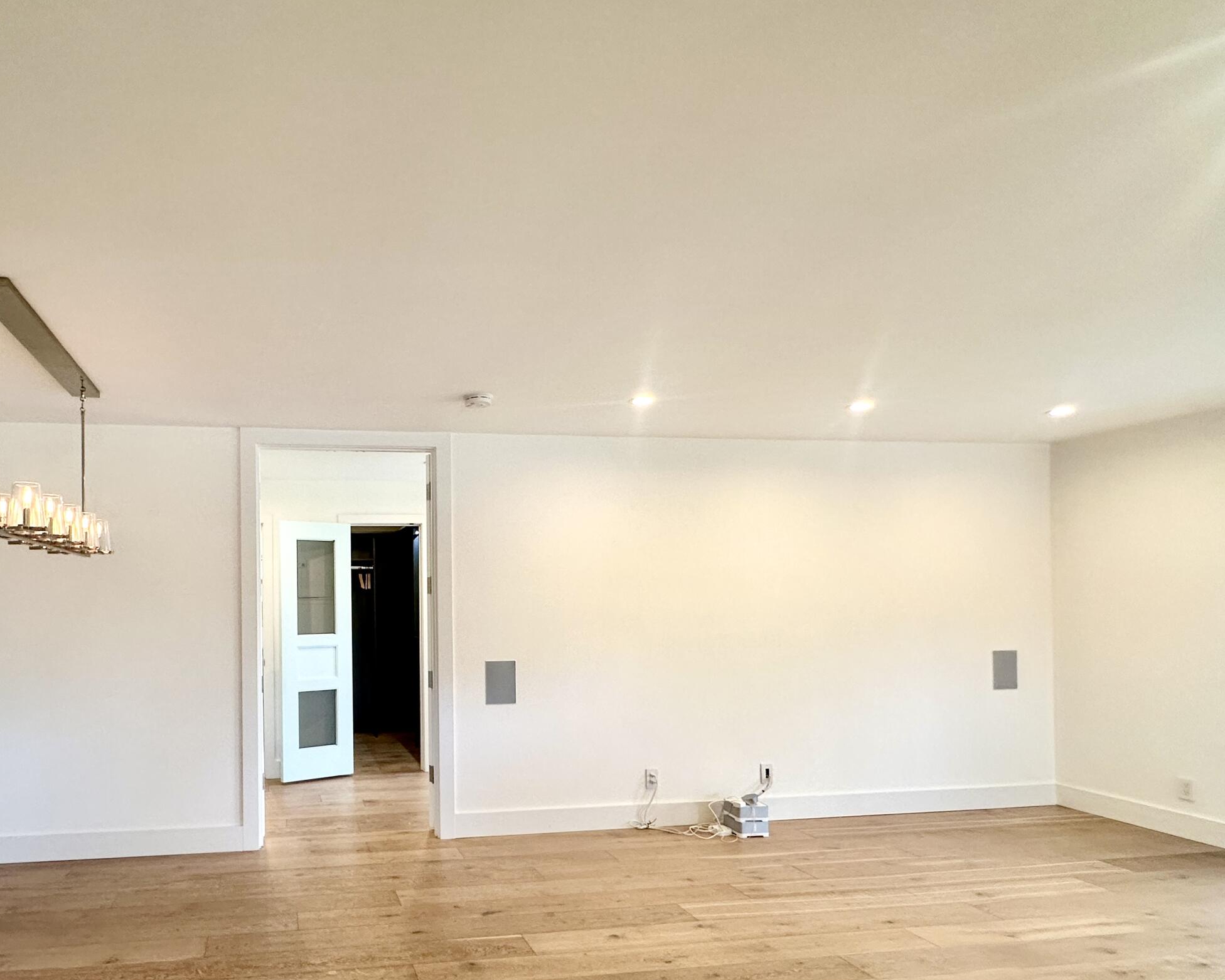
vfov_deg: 64.8
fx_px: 761
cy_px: 601
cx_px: 379
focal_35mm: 21
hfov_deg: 74.5
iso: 200
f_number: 2.2
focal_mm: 2.22
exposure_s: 1/120
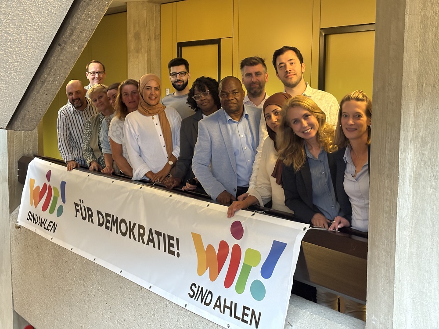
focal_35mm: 52
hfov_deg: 36.8
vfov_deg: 28.0
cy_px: 164
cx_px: 220
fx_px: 659
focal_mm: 5.96
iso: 250
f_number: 1.6
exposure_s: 1/25
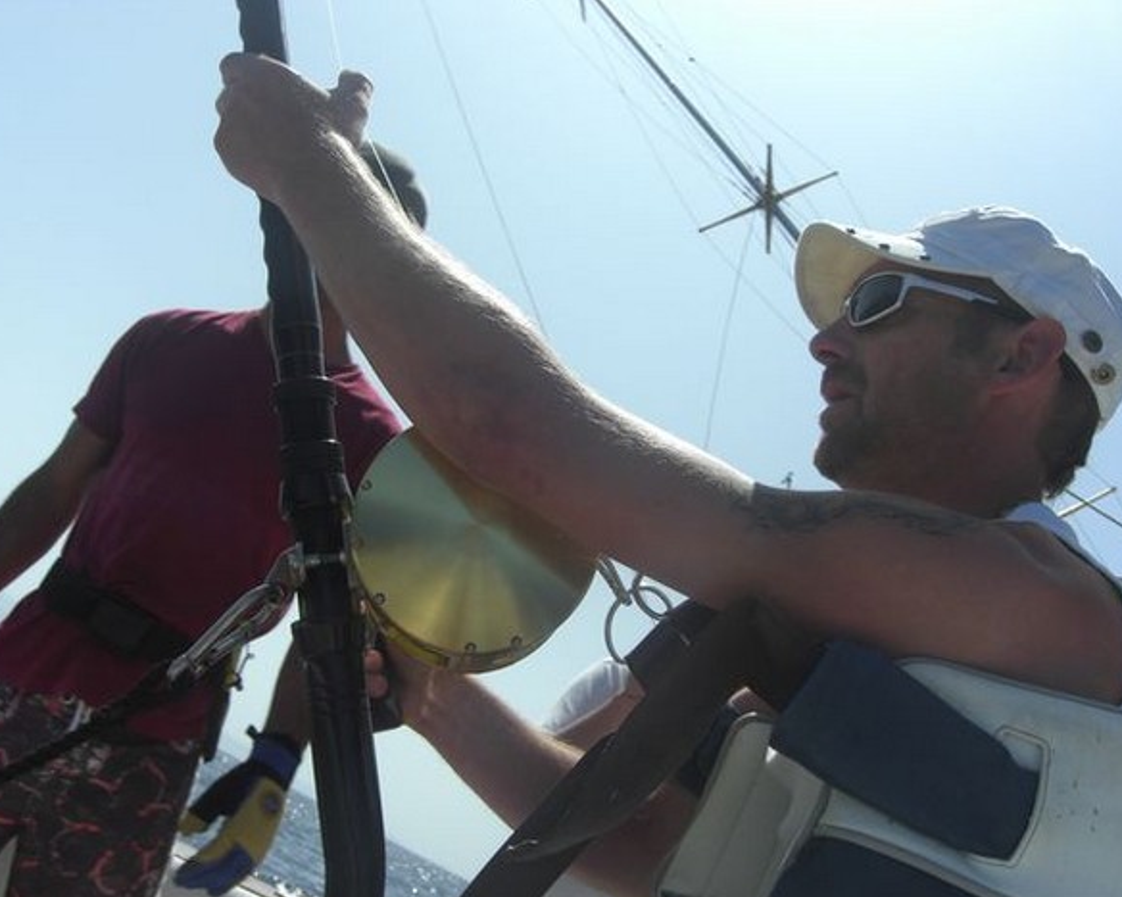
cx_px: 578
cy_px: 449
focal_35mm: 40
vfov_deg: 37.3
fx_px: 1328
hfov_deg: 45.8
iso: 80
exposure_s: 1/250
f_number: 8
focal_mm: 7.9
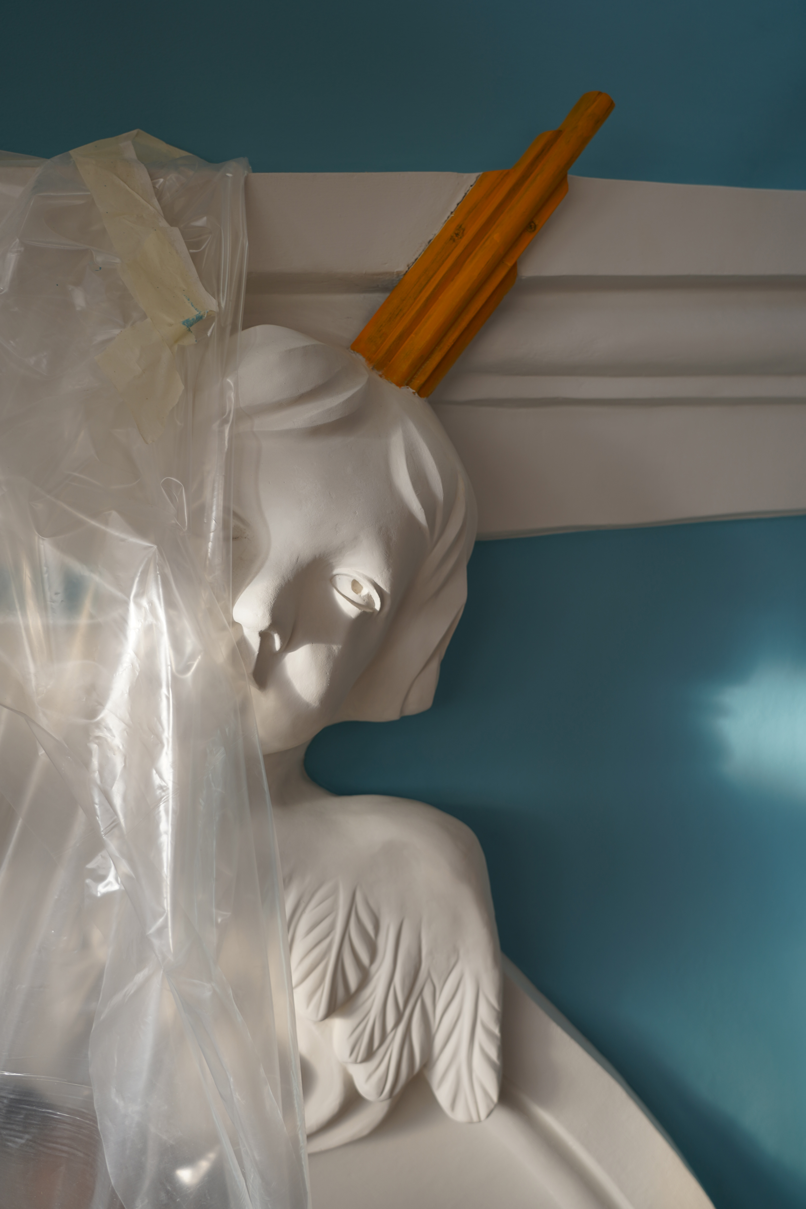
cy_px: 604
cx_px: 403
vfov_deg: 54.4
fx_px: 1175
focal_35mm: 35
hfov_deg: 37.9
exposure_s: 1/200
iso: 100
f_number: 4.5
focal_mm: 35
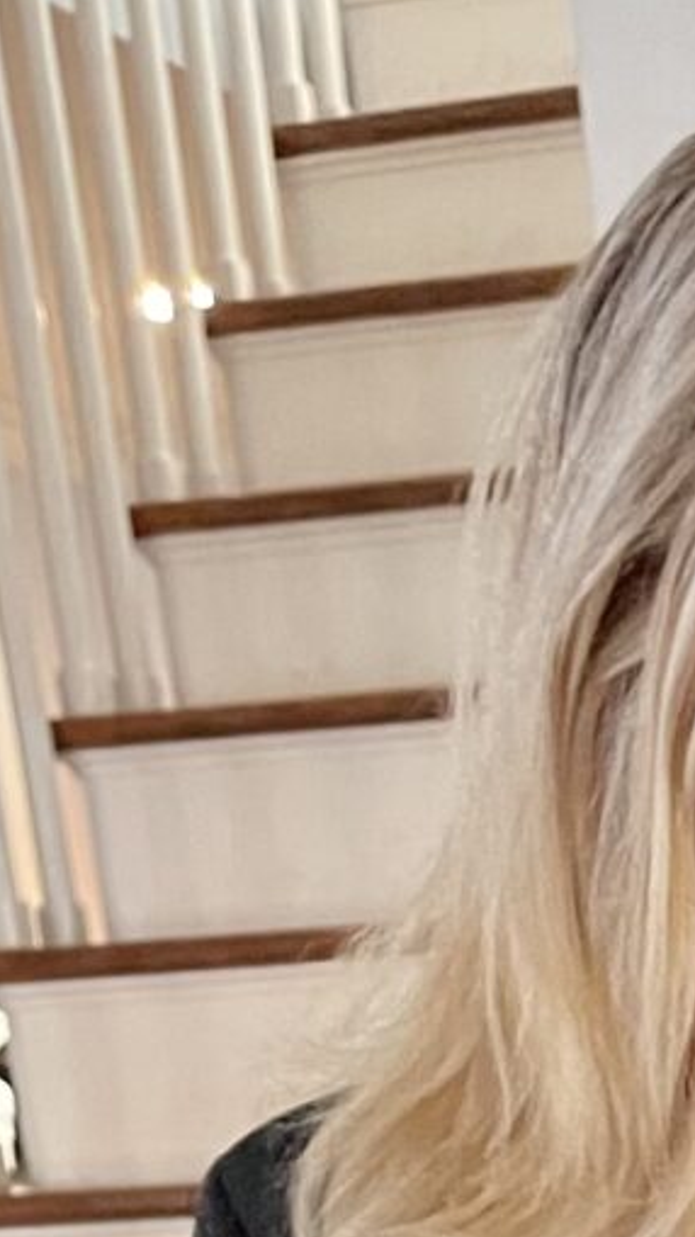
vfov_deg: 15.3
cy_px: 2442
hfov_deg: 10.2
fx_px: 3738
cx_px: 1123
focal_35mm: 114
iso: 500
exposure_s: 1/60
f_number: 1.6
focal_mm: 5.1
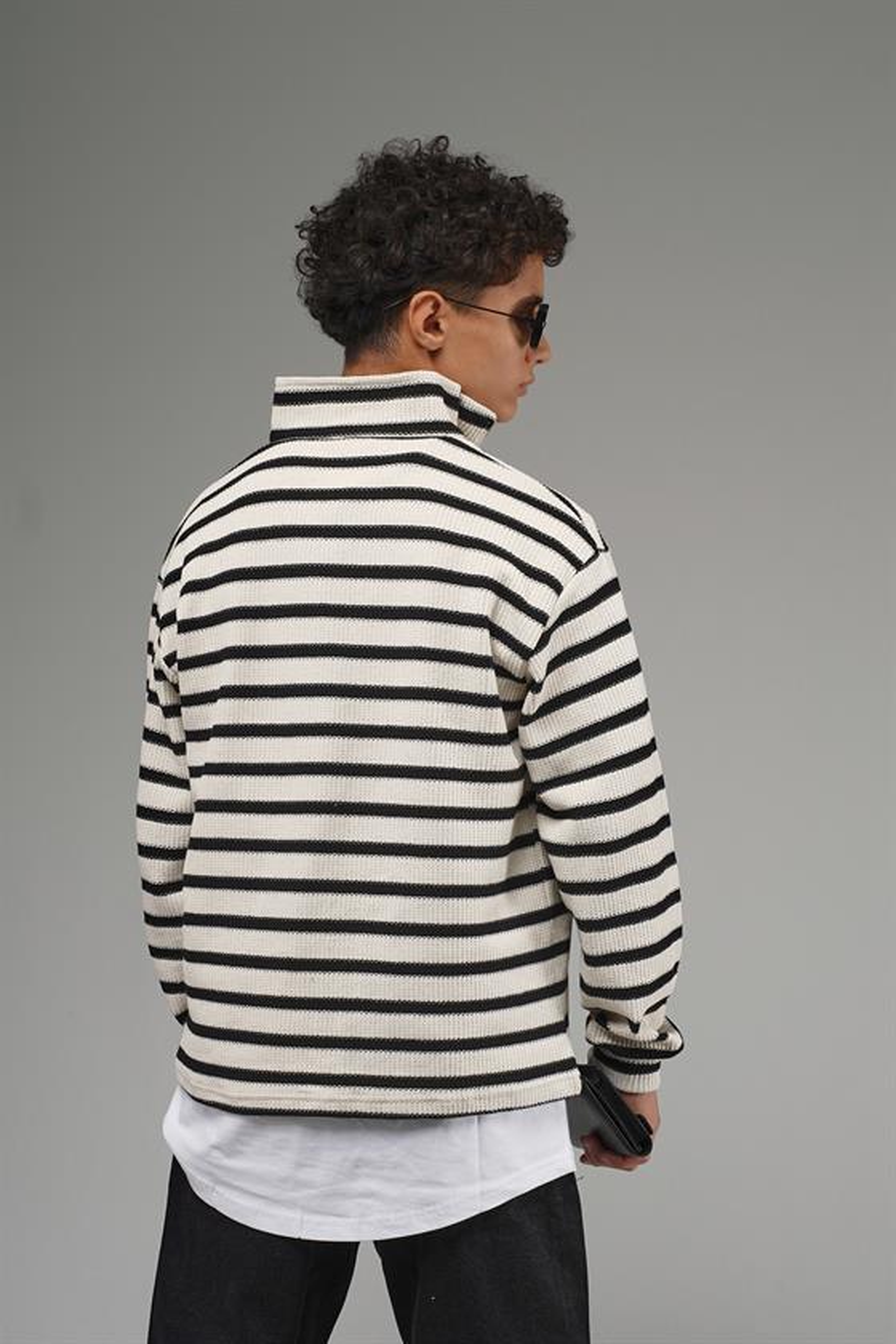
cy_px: 672
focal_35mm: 90
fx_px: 3360
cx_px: 448
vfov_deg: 22.6
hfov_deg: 15.2
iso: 64
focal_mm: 60
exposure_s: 1/160
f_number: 6.3
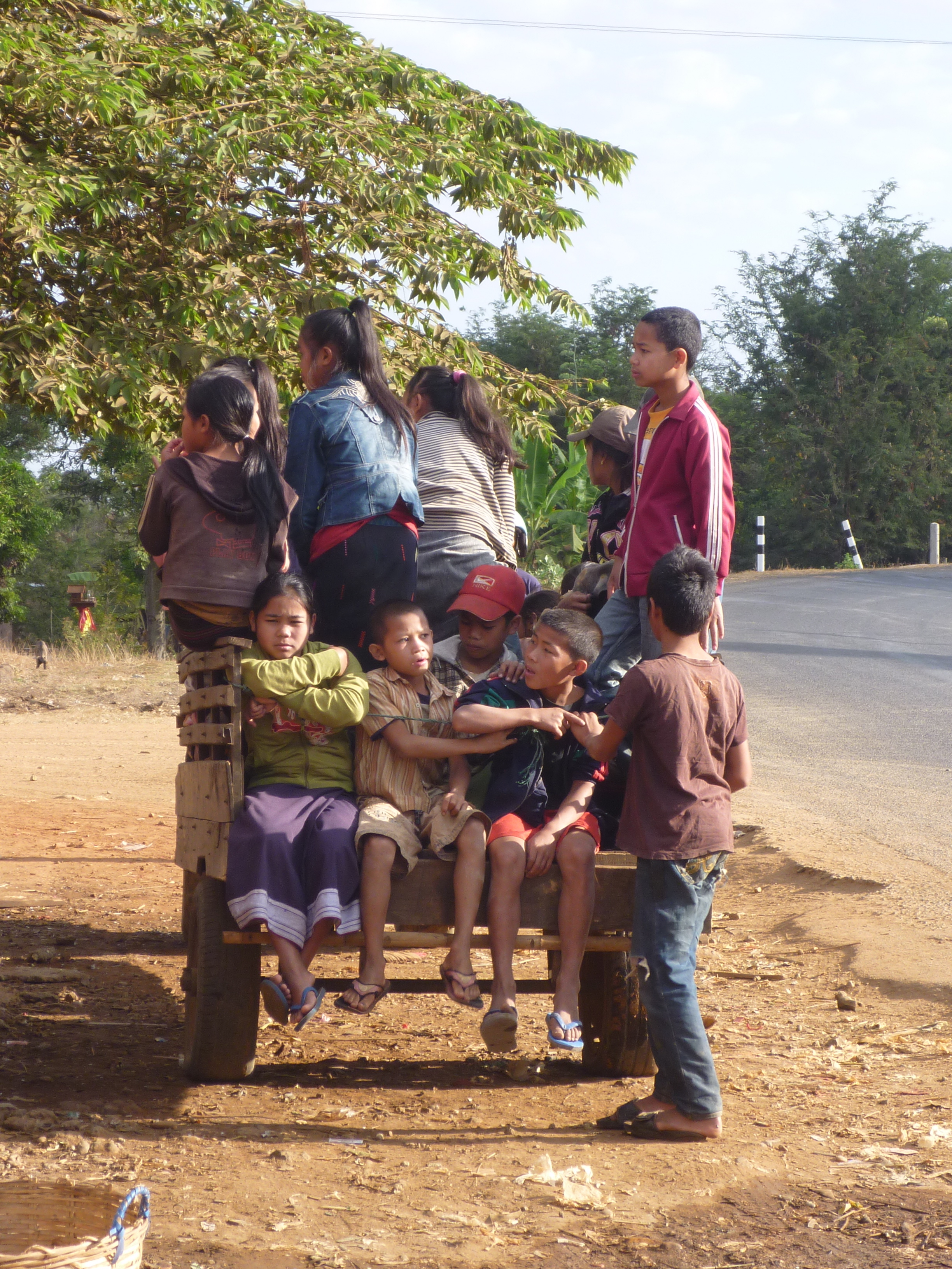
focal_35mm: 120
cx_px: 476
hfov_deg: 12.3
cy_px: 634
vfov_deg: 16.4
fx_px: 4400
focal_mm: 17.4
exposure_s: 1/100
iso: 80
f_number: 5.7
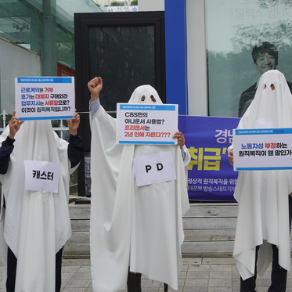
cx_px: 199
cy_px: 152
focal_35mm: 68
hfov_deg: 25.3
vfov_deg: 25.5
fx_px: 646
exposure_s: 1/400
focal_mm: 33
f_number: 5.6
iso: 100
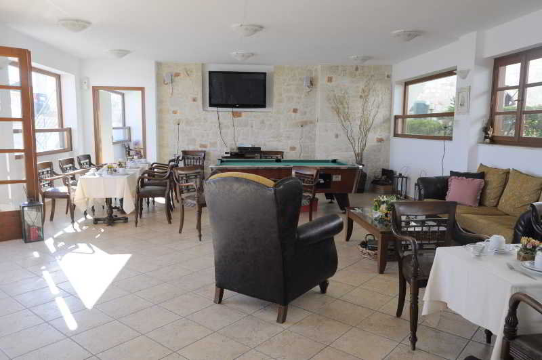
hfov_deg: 67.5
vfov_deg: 47.8
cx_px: 271
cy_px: 180
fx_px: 406
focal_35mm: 27
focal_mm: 18
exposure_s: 1/125
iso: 400
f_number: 5.6
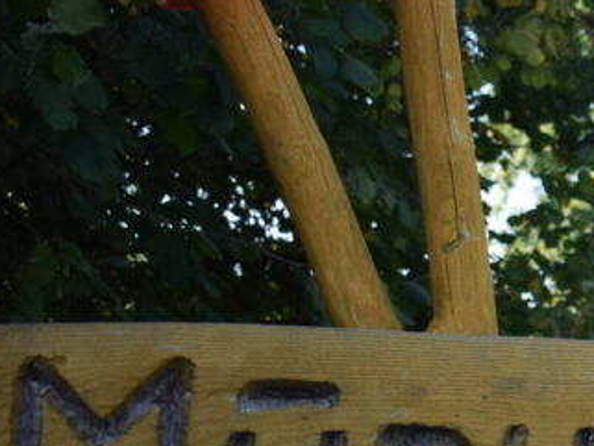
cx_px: 805
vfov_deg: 15.2
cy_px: 393
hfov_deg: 18.7
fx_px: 1657
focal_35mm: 97
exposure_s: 1/1250
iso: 400
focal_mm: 21
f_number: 4
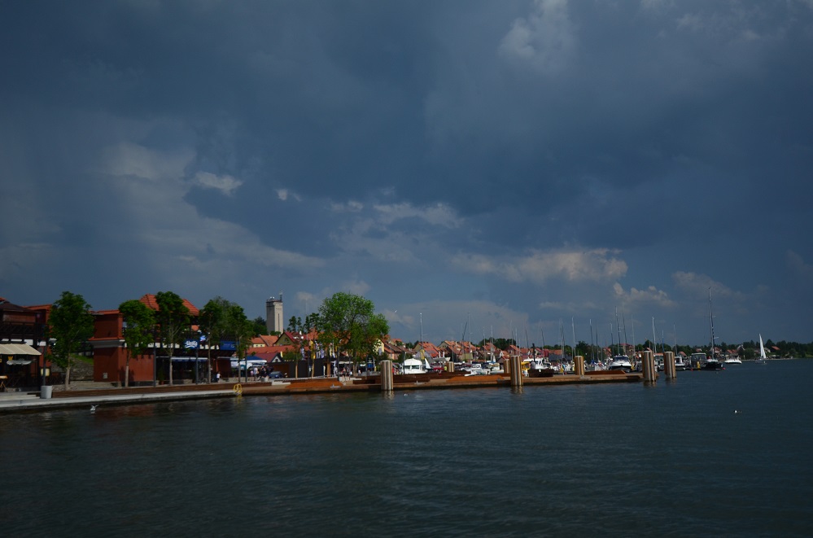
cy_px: 269
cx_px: 406
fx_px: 811
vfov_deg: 36.7
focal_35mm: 36
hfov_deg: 53.2
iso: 220
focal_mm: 24
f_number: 4
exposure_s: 1/8000
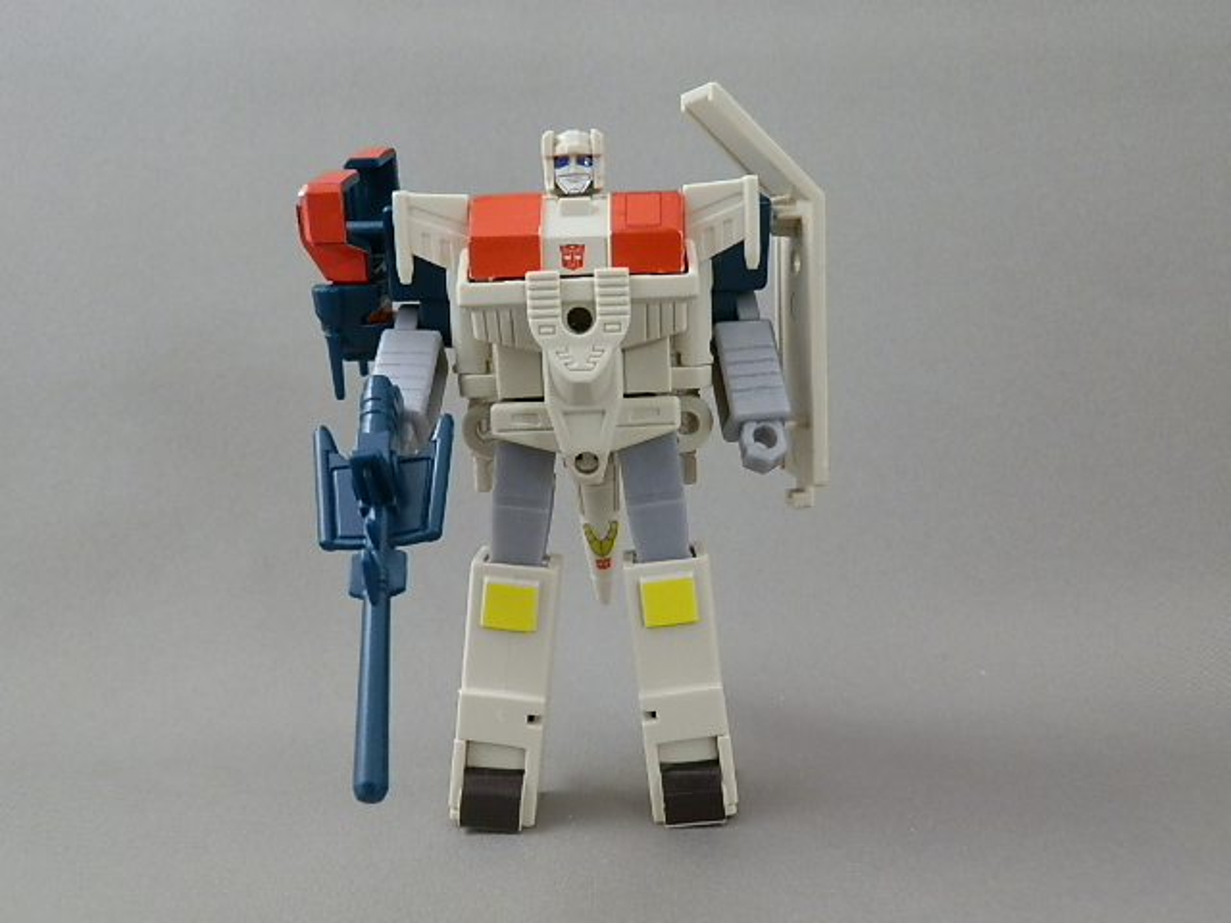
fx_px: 1209
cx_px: 616
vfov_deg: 41.8
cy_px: 462
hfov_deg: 54.0
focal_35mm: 34
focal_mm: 6.17
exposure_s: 1/8
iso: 200
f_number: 3.5
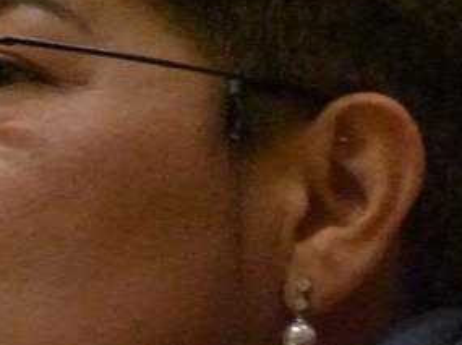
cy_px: 240
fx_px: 17835
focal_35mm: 1338
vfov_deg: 1.1
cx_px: 117
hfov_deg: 1.5
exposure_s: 1/30
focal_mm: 107.1
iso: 1600
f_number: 5.2
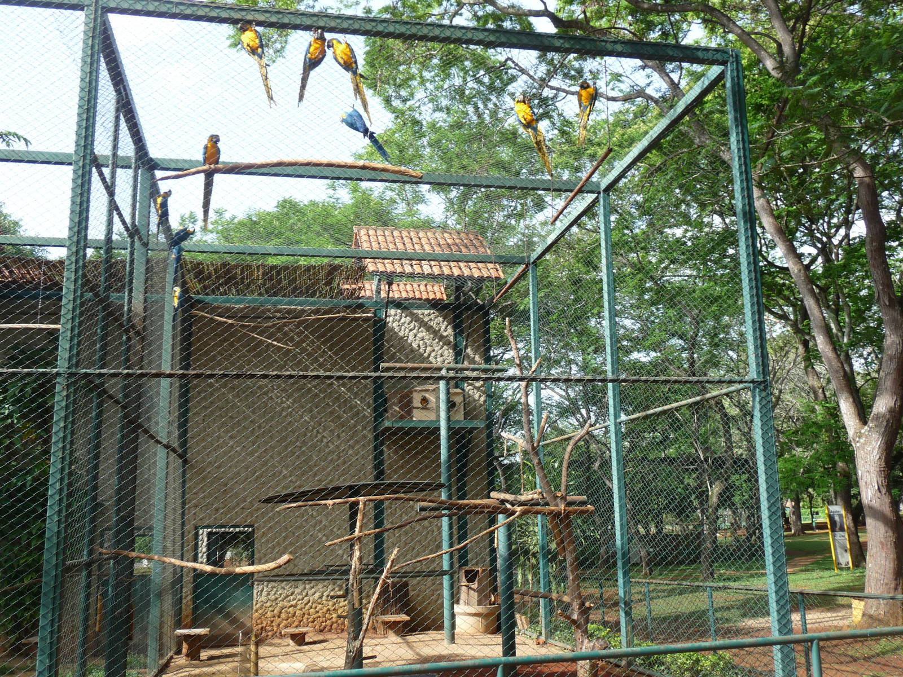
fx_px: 887
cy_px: 338
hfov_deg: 54.0
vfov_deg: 41.8
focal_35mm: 34
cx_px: 452
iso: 100
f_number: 3.6
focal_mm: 5.6
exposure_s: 1/200
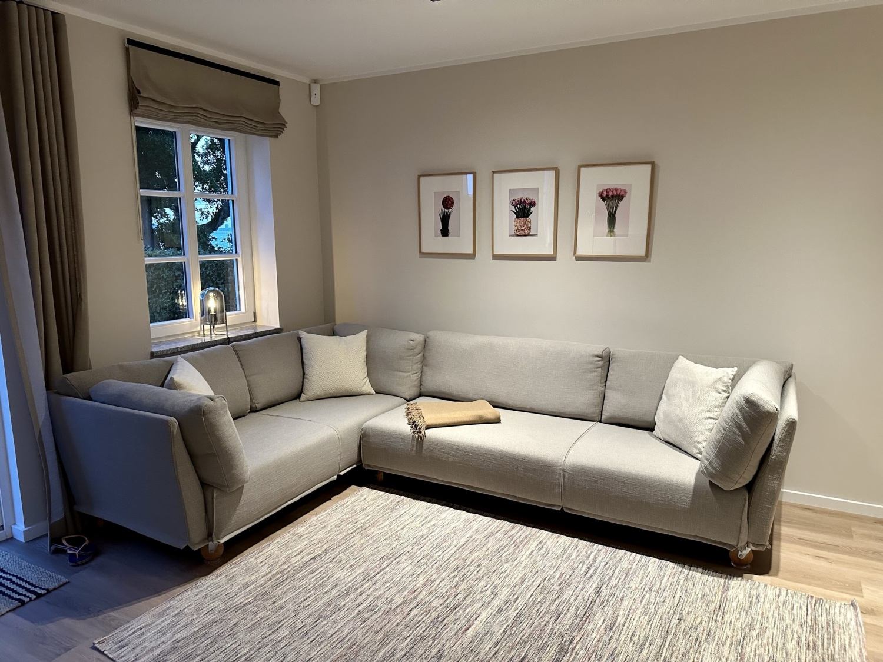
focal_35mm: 24
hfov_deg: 71.6
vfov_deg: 56.8
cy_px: 331
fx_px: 612
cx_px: 442
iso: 400
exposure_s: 1/50
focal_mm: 6.86
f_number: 1.78
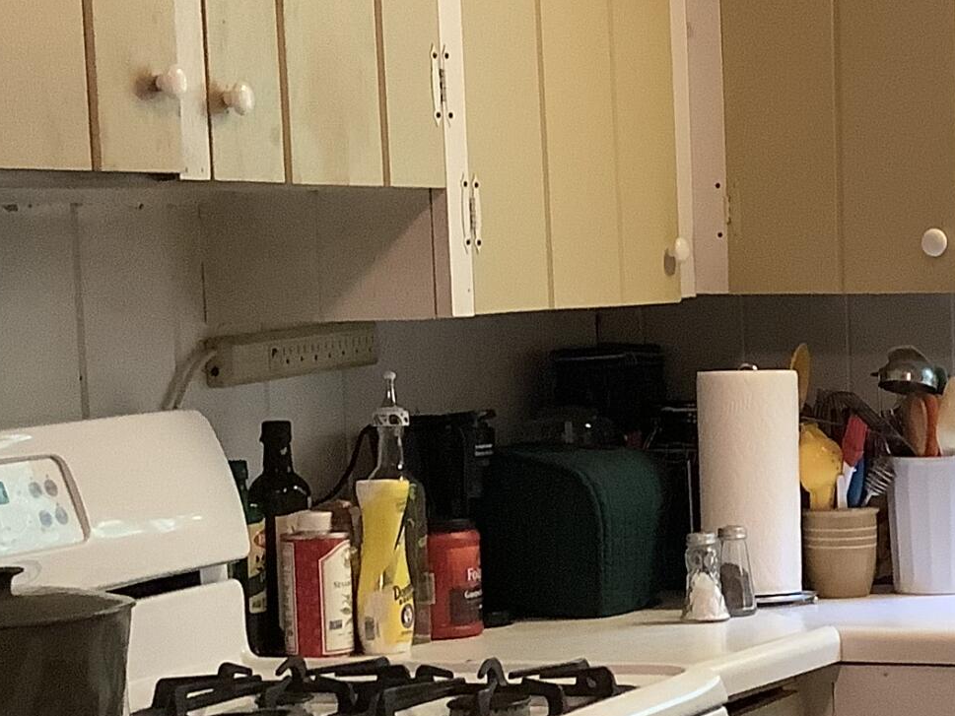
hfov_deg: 19.6
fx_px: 2649
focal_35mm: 96
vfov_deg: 15.4
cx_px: 1024
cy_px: 460
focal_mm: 3.3
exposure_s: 1/50
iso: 200
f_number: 2.4
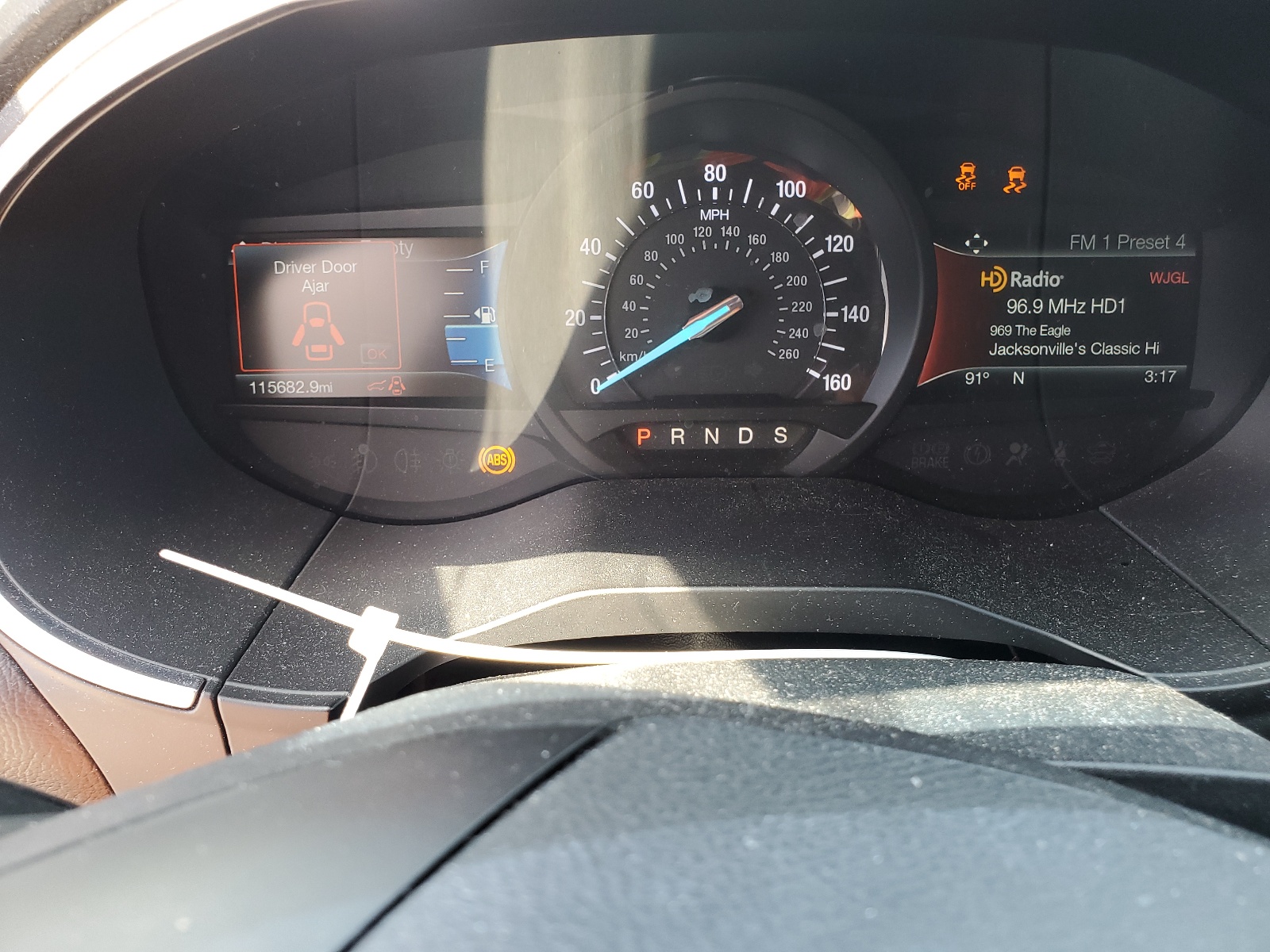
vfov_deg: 53.1
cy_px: 476
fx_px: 954
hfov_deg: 67.3
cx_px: 635
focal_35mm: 26
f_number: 1.5
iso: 85
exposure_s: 1/60.2
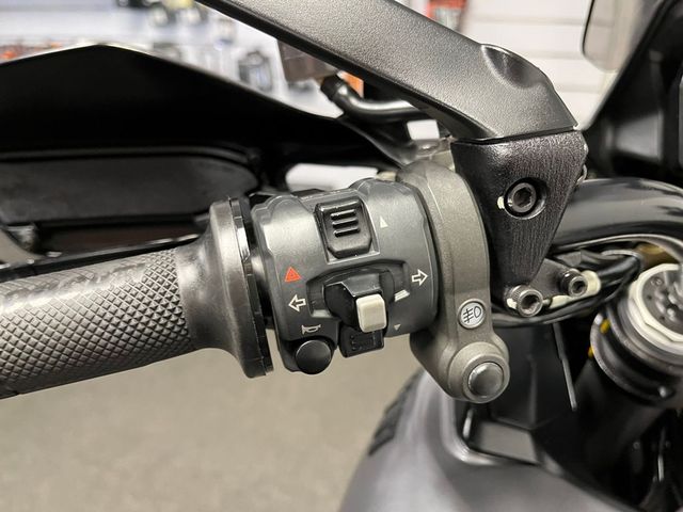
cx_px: 342
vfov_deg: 53.1
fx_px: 513
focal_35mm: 26
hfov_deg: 67.3
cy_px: 256
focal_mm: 5.1
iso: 400
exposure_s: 1/33
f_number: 1.6
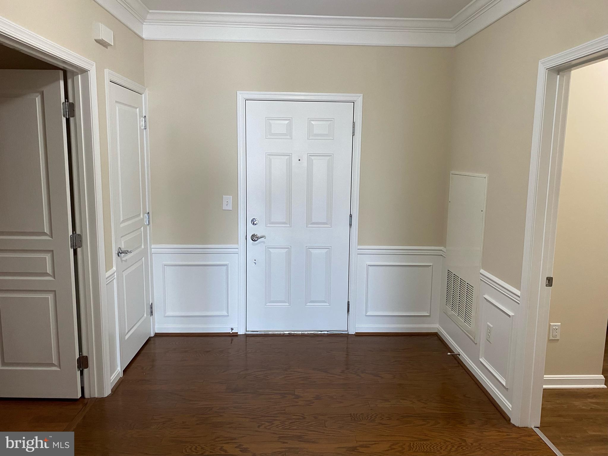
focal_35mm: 26
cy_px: 228
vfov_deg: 53.1
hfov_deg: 67.3
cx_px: 304
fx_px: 457
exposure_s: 1/60
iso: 160
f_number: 1.8
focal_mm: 4.25
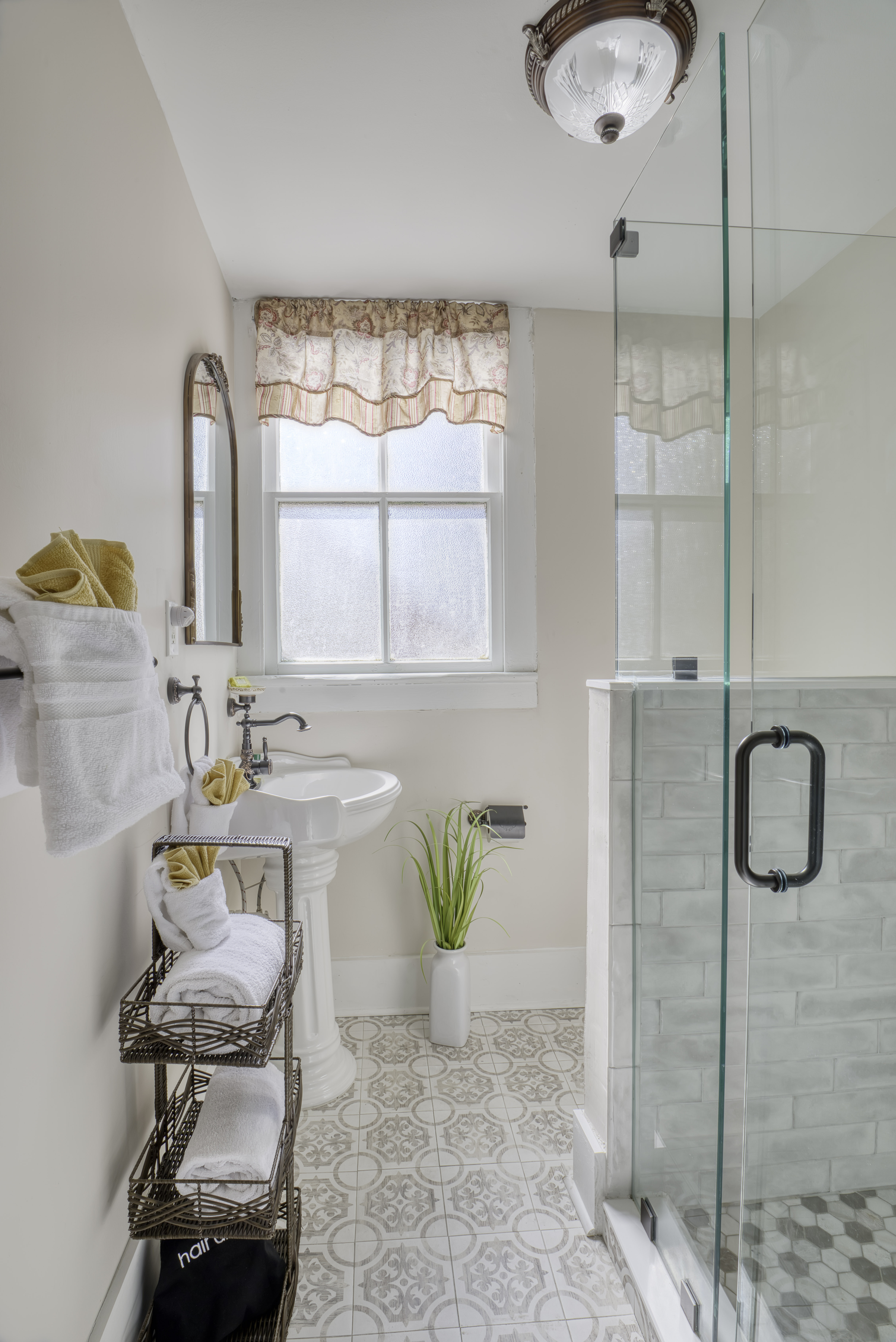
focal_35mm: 17
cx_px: 448
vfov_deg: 93.3
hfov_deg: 70.5
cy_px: 671
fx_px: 634
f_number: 14
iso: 125
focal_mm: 17
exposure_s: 1/8
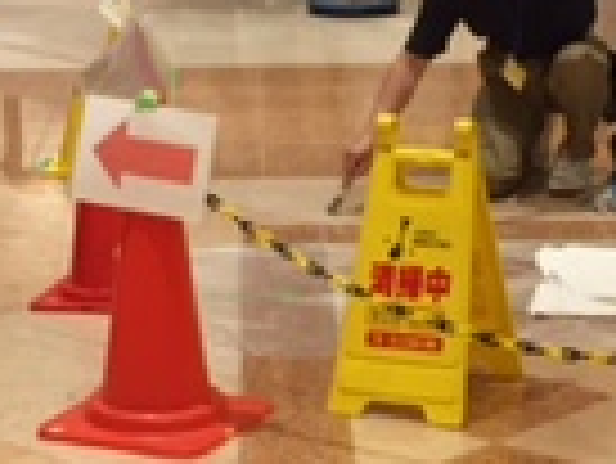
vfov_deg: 11.0
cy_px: 284
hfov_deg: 14.6
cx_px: 441
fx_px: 2404
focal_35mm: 135
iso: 64
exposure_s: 1/30
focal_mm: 4.15
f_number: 2.2
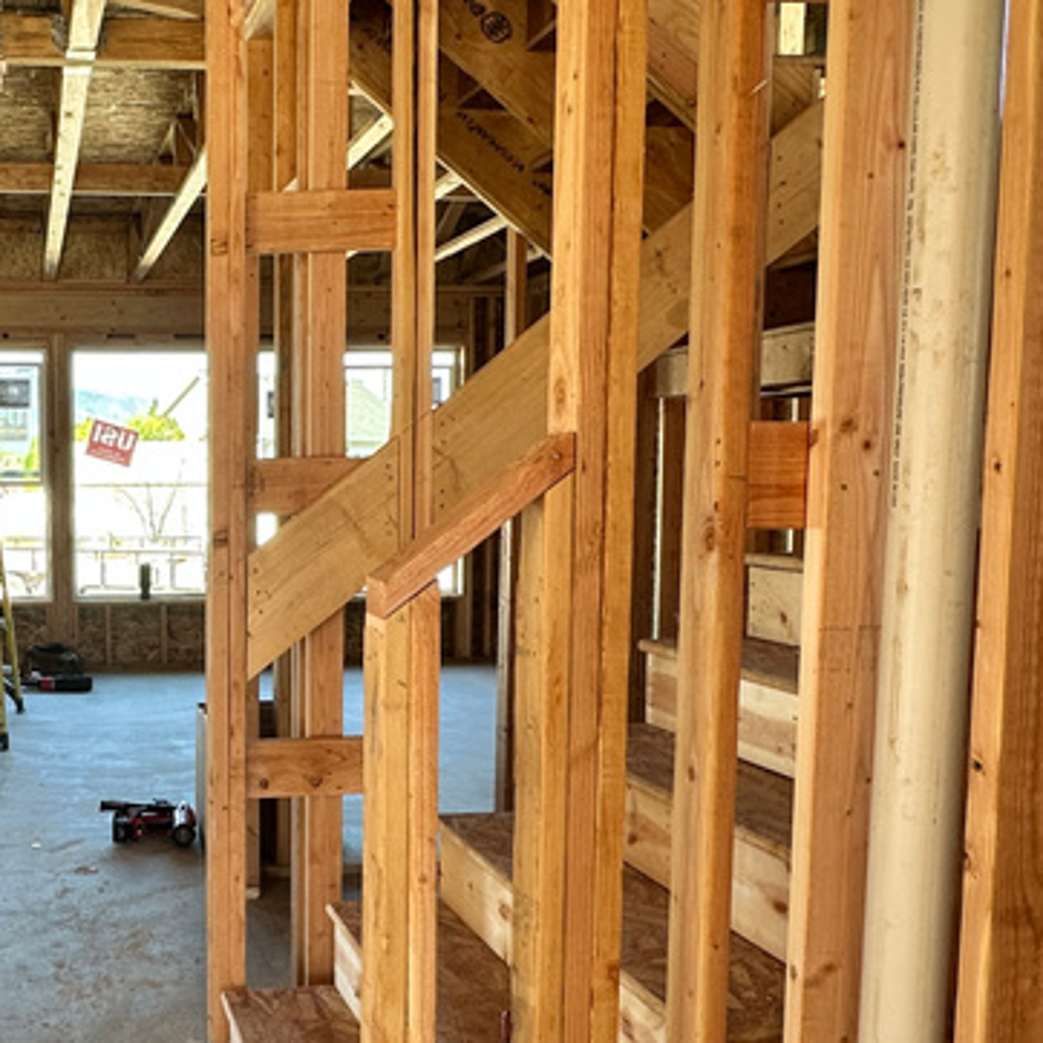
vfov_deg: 47.2
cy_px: 570
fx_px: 1193
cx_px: 127
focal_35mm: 35
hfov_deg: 43.6
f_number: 2.2
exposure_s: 1/99
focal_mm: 2.22
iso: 80
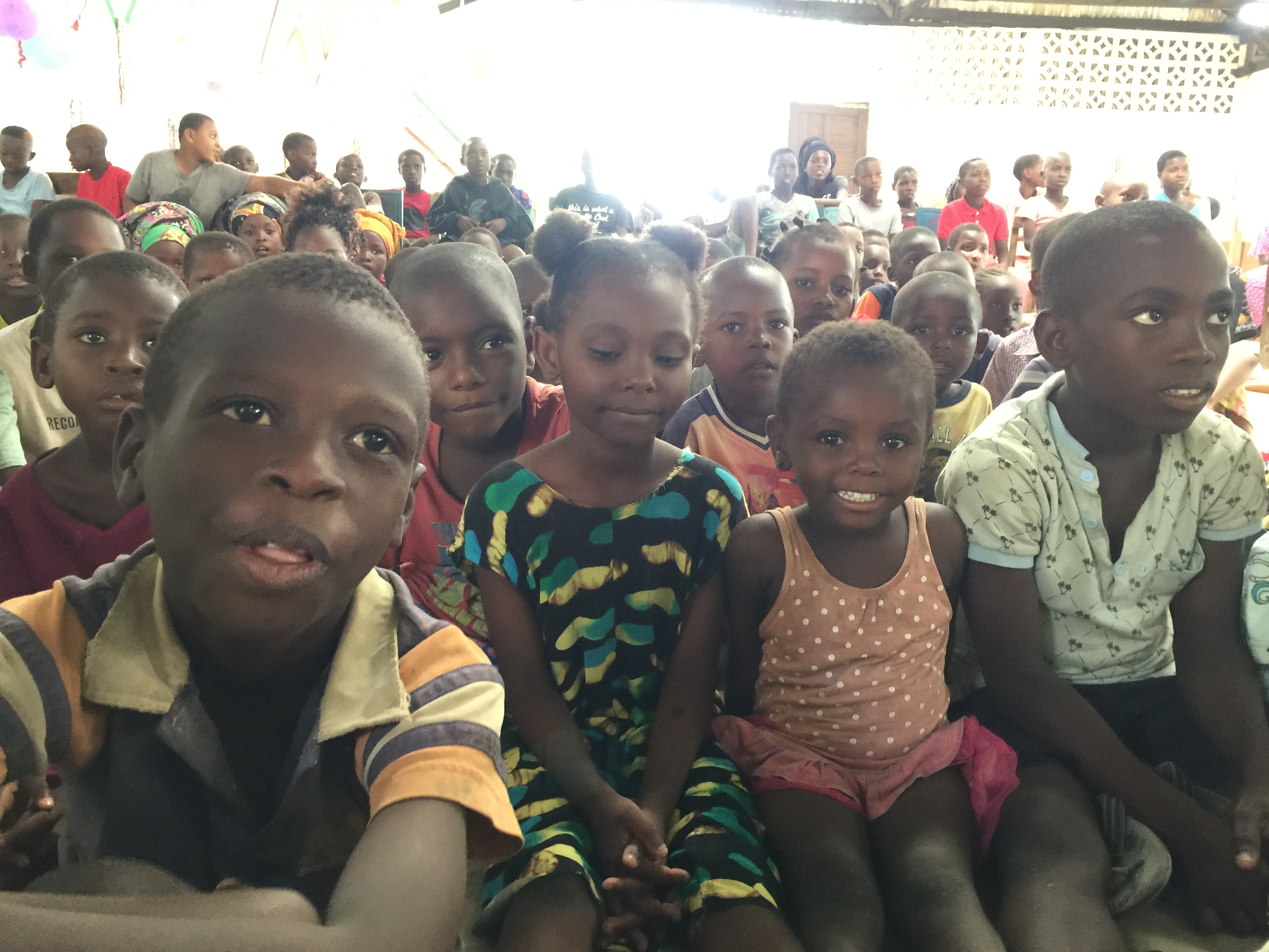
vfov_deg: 48.2
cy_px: 476
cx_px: 634
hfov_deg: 61.7
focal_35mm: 29
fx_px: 1063
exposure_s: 1/10
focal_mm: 4.15
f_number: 2.2
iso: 100
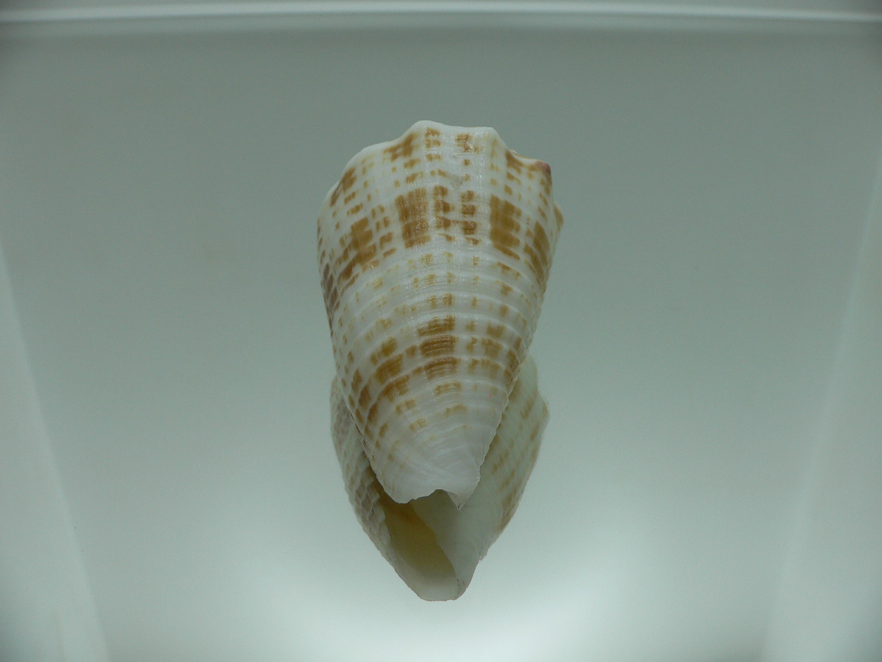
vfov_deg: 40.7
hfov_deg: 52.6
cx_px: 441
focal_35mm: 35
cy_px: 331
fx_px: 892
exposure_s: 1/100
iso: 80
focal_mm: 4.6
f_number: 3.3
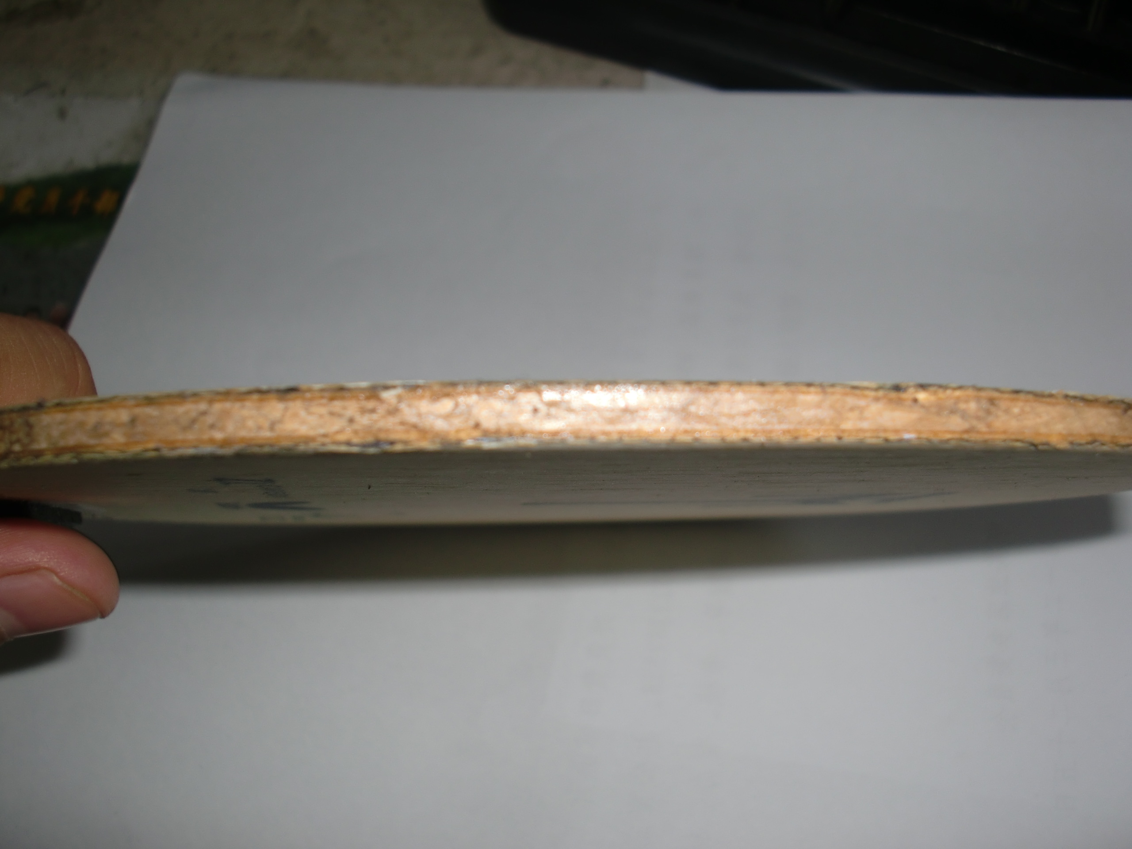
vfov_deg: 39.7
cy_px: 424
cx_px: 566
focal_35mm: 36
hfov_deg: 51.4
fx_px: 1177
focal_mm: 6.3
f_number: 7.9
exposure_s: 1/80
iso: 64
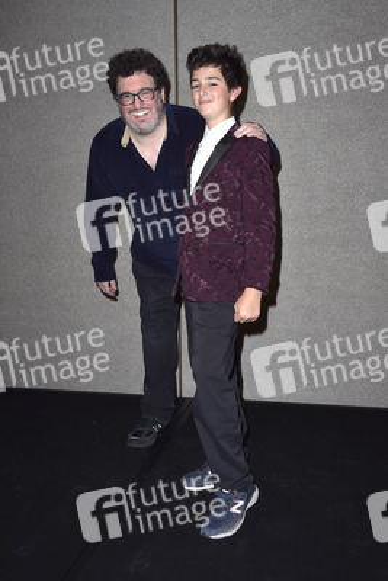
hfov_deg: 37.9
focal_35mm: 35
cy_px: 290
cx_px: 194
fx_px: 565
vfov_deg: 54.4
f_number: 6.3
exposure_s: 1/250
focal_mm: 35
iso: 500
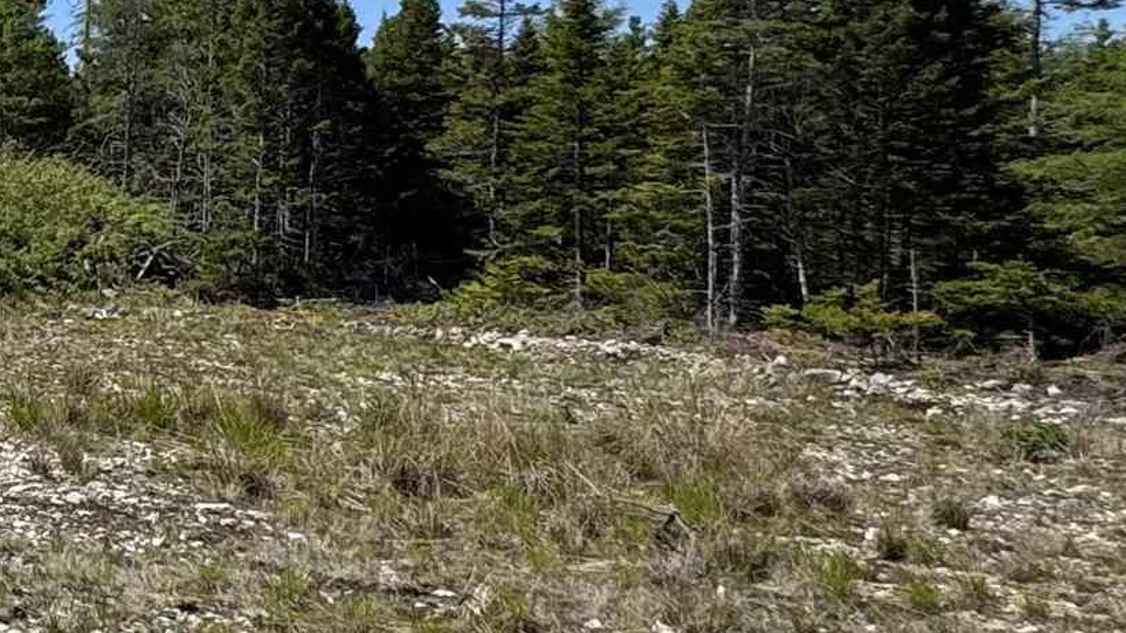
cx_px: -589
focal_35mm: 57
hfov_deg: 26.1
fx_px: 1702
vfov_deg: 20.9
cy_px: 167
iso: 40
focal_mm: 2.22
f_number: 2.2
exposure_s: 1/1709
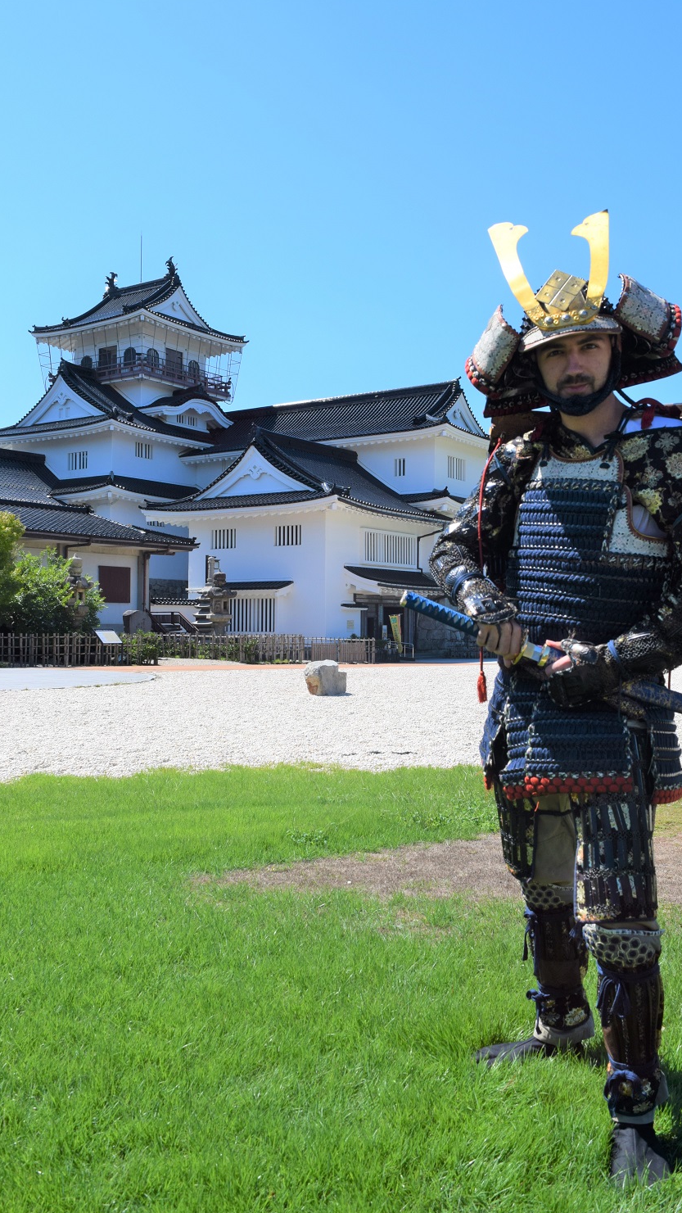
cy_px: 611
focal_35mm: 35
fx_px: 1125
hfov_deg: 33.7
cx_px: 349
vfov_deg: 56.6
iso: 200
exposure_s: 1/400
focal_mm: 22
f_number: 10
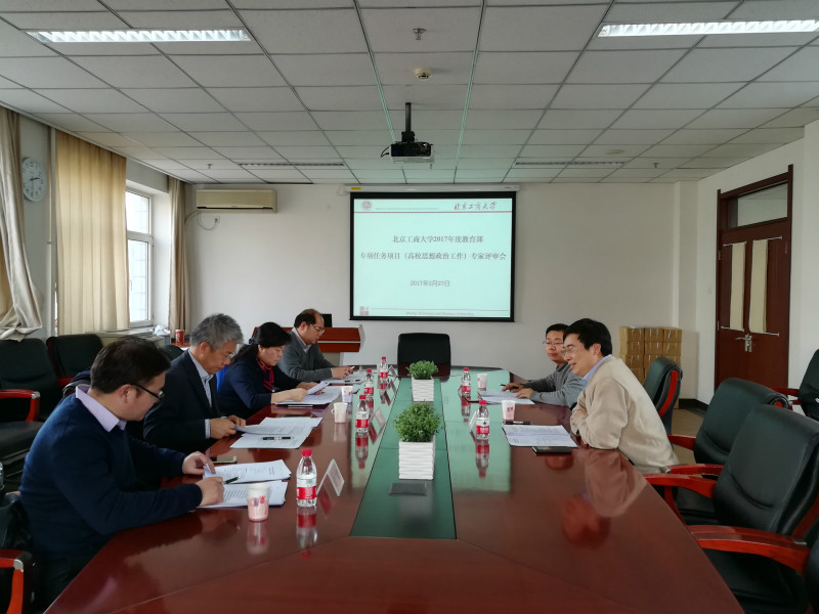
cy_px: 307
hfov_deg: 67.3
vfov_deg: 53.1
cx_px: 410
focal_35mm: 26
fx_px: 615
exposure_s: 1/33.3
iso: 100
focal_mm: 3.83
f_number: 2.2
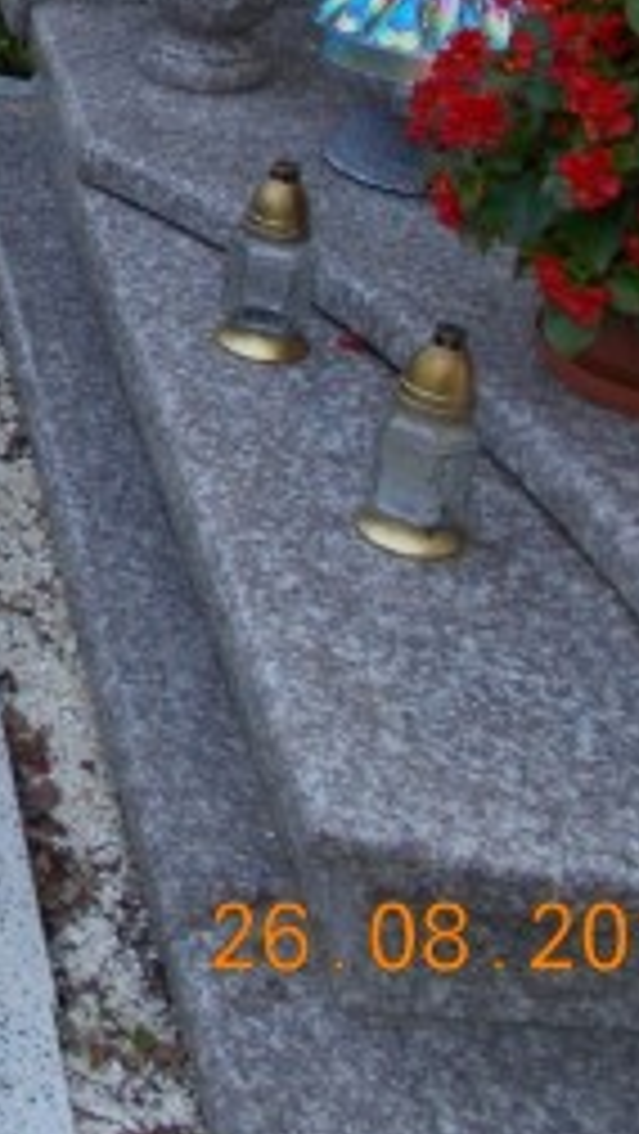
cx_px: -558
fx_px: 2166
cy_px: 112
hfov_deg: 14.5
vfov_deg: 28.2
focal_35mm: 72
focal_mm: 4.6
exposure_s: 1/160
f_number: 3.2
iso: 80
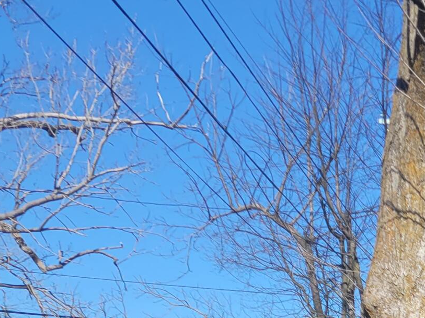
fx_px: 1178
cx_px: 744
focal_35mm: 96
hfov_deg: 17.1
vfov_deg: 14.3
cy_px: 487
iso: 40
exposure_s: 1/1915
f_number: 1.8
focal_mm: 5.4
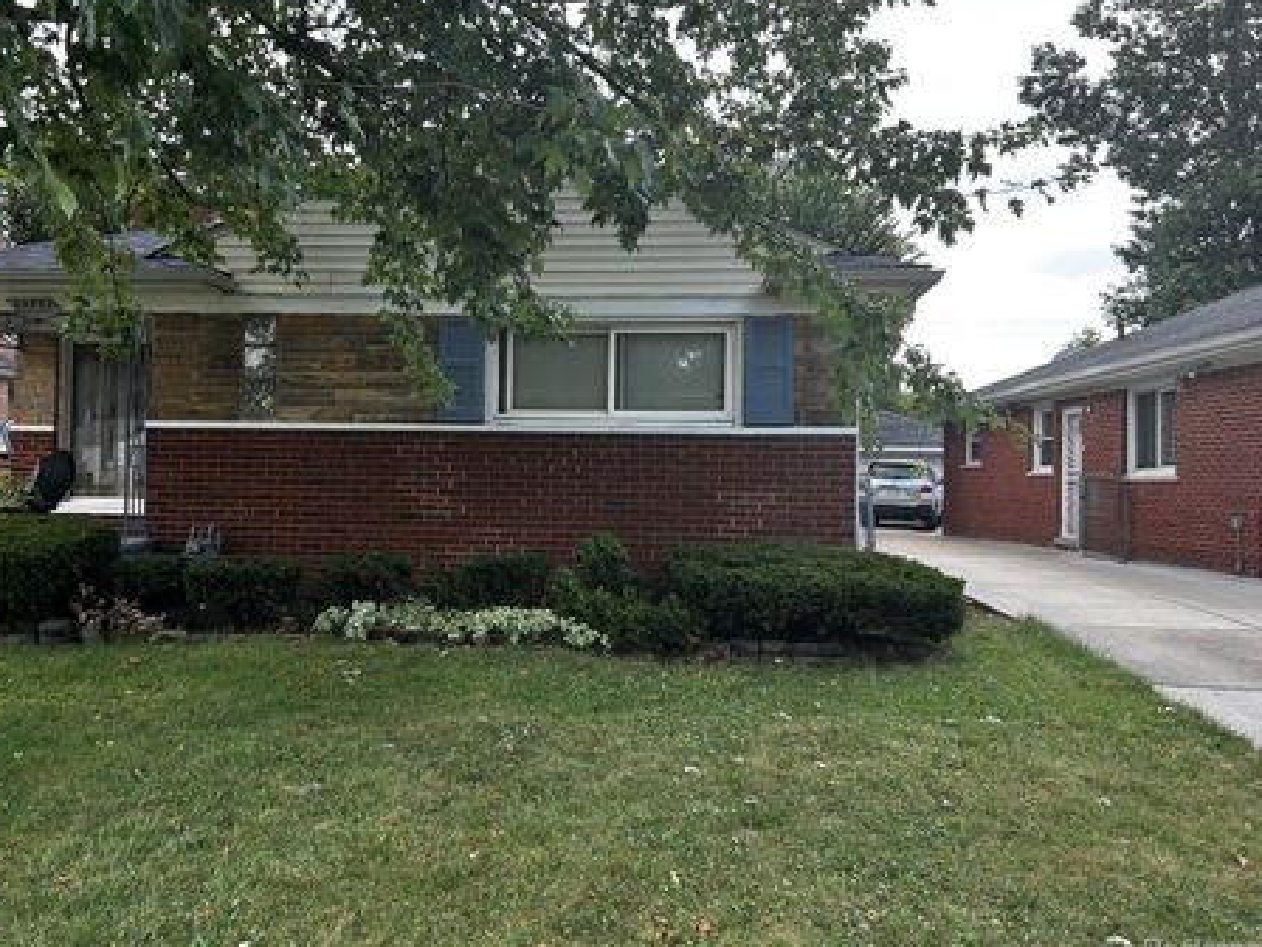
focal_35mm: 29
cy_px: 441
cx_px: 575
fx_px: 1057
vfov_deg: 48.2
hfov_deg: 61.6
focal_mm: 5.7
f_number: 1.5
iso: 50
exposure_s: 1/326
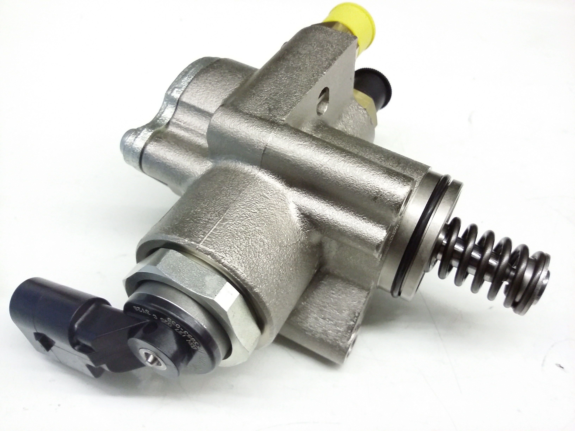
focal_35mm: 32
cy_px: 216
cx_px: 288
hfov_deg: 56.8
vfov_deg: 44.2
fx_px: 532
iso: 250
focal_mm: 3.4
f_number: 2.4
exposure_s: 1/15
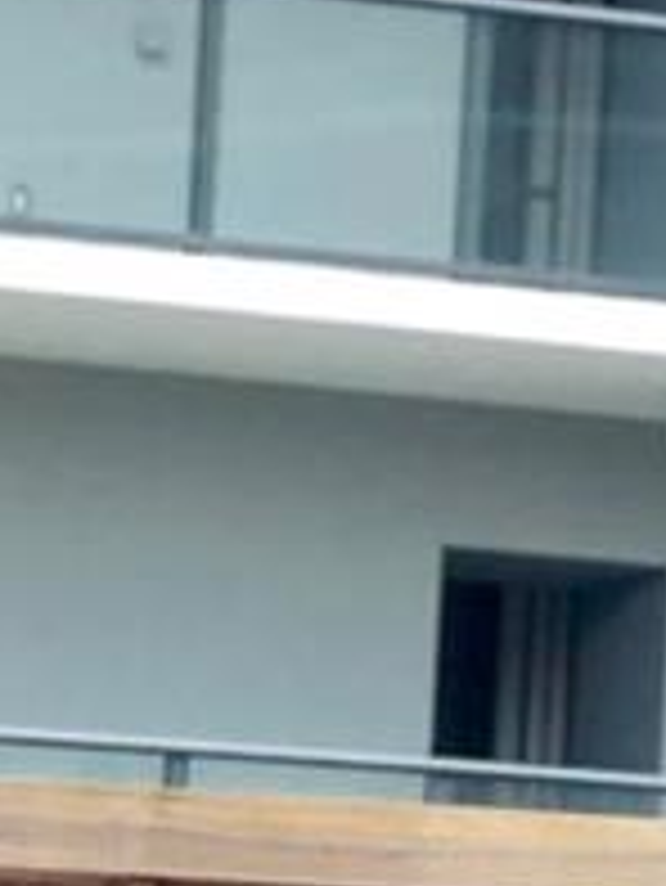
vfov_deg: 5.9
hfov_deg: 4.6
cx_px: -1152
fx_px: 8098
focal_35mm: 316
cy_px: 2559
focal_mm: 6
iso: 16
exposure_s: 1/783
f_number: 2.4
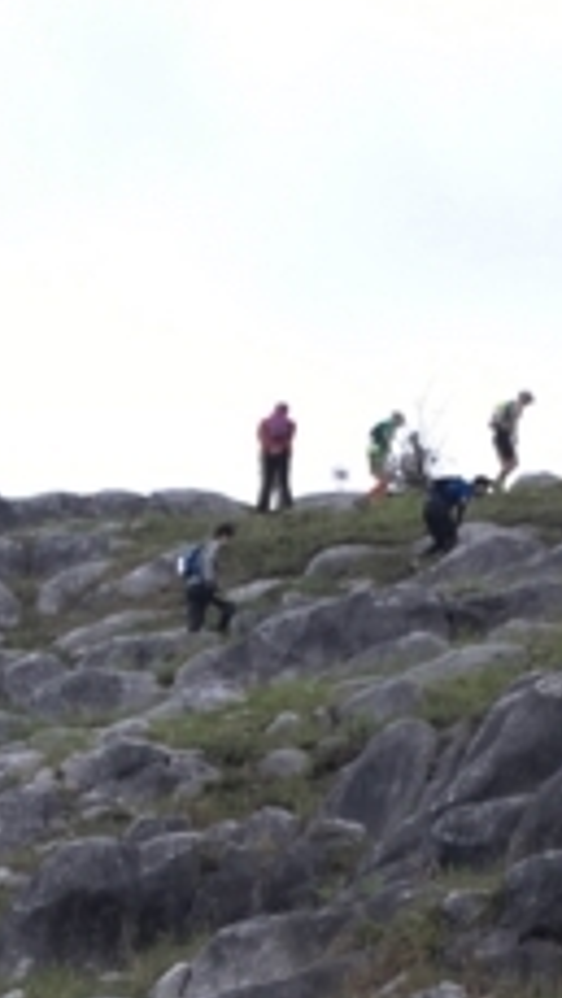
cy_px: 1072
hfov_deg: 8.6
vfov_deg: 14.9
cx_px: 61
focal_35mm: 141
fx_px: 3731
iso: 25
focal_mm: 4.15
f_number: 2.2
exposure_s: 1/120
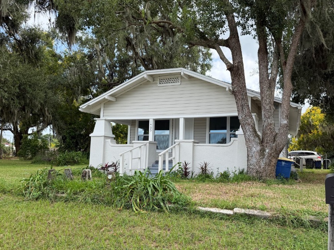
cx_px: 178
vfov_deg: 49.7
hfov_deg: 63.4
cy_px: 135
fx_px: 270
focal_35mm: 28
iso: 100
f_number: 1.78
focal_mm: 6.76
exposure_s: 1/1653
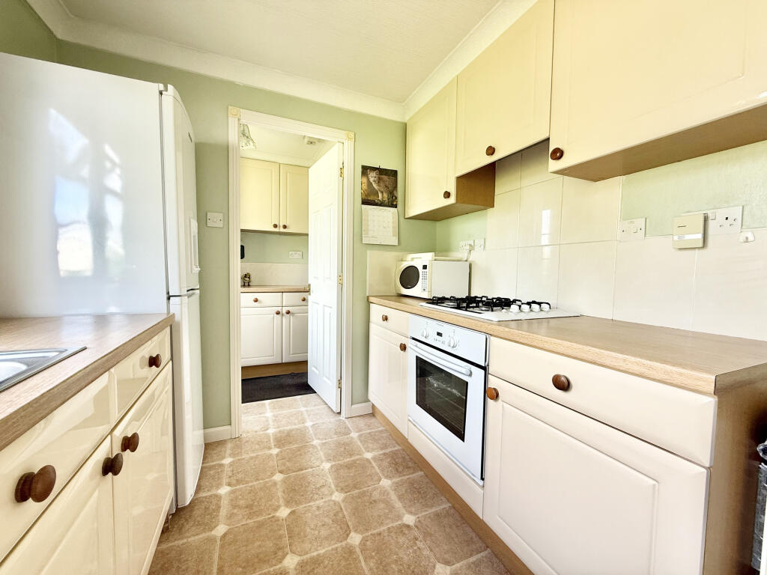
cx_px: 384
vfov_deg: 85.7
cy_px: 288
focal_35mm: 14
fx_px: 310
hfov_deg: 102.1
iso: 80
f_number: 2.2
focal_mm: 2.22
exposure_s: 1/99
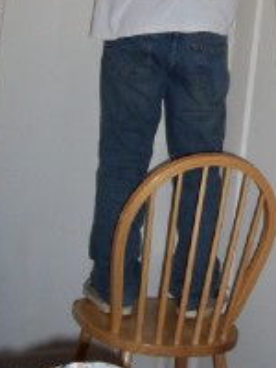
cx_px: 223
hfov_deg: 19.7
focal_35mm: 74
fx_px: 787
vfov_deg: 25.8
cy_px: 64
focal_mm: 5.6
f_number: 2.8
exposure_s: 1/60
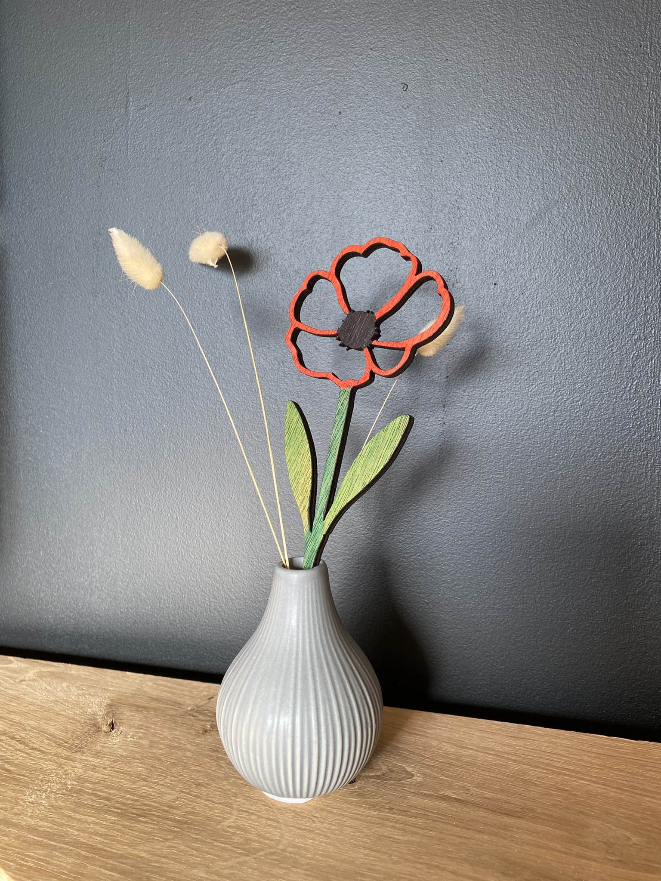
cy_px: 440
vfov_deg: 67.3
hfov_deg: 53.1
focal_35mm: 26
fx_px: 662
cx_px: 330
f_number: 1.8
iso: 125
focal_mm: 4.25
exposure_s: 1/121
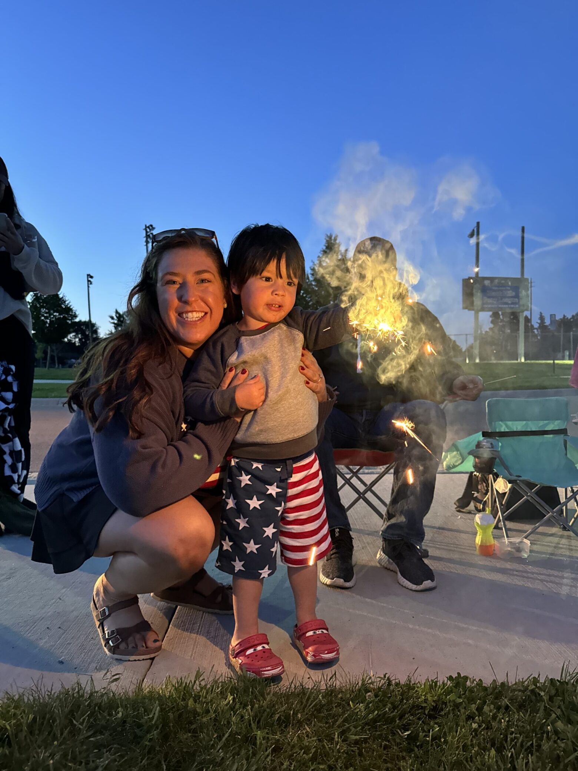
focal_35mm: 24
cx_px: 289
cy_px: 386
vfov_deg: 71.6
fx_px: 534
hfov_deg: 56.8
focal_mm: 6.76
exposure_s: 1/30
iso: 800
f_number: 1.78
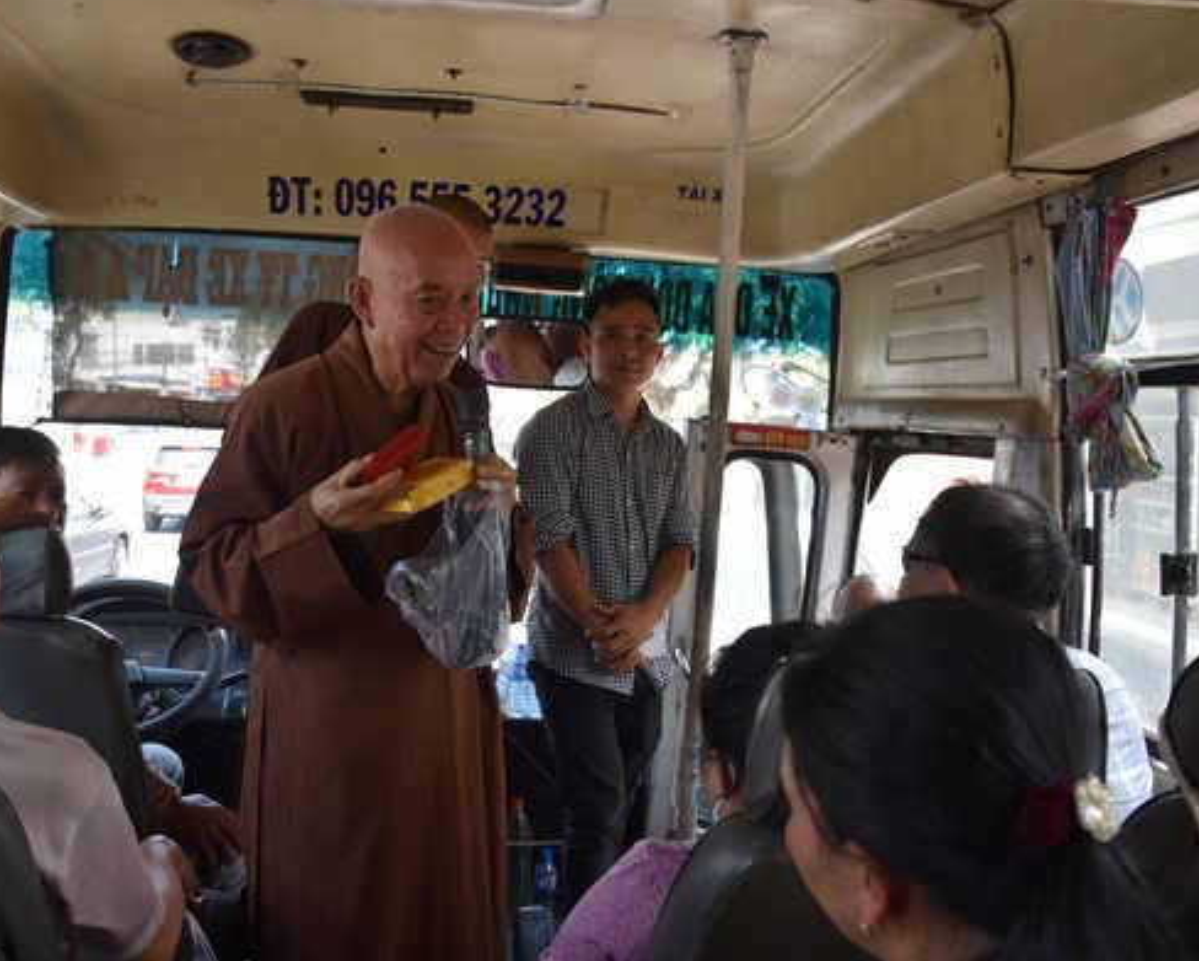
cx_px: 509
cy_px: 435
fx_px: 1065
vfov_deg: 48.5
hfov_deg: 58.5
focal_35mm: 30
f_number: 5
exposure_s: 1/100
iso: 400
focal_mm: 24
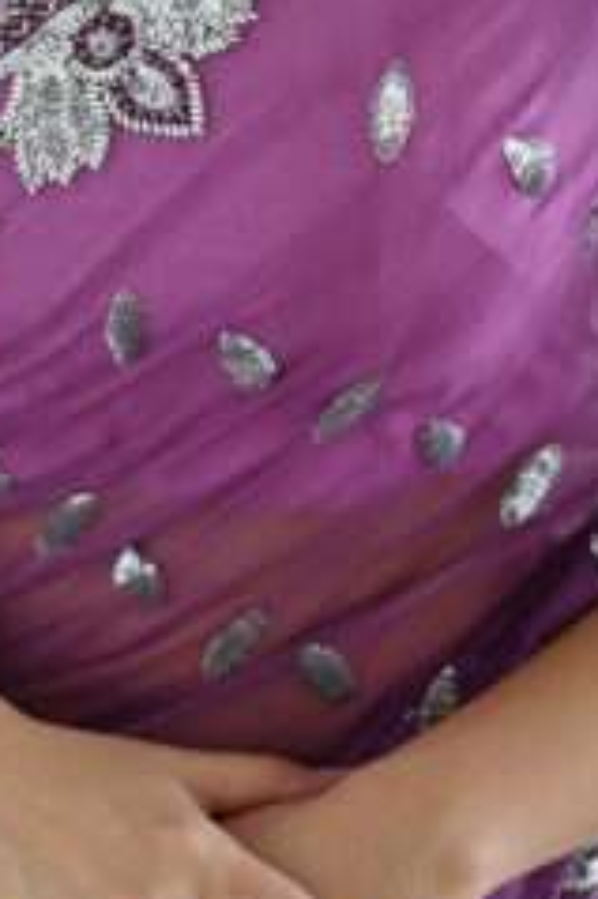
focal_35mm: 132
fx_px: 3294
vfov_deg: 15.2
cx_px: 64
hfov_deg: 10.3
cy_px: -60
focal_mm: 35
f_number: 1.4
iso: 200
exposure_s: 1/320
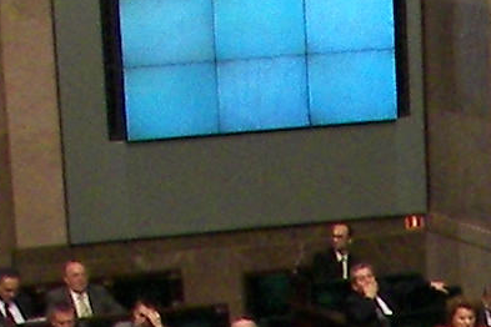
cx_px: 901
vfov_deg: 5.2
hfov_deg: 8.0
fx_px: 3369
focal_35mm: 247
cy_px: 1027
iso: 160
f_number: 2.8
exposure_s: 1/25
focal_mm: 6
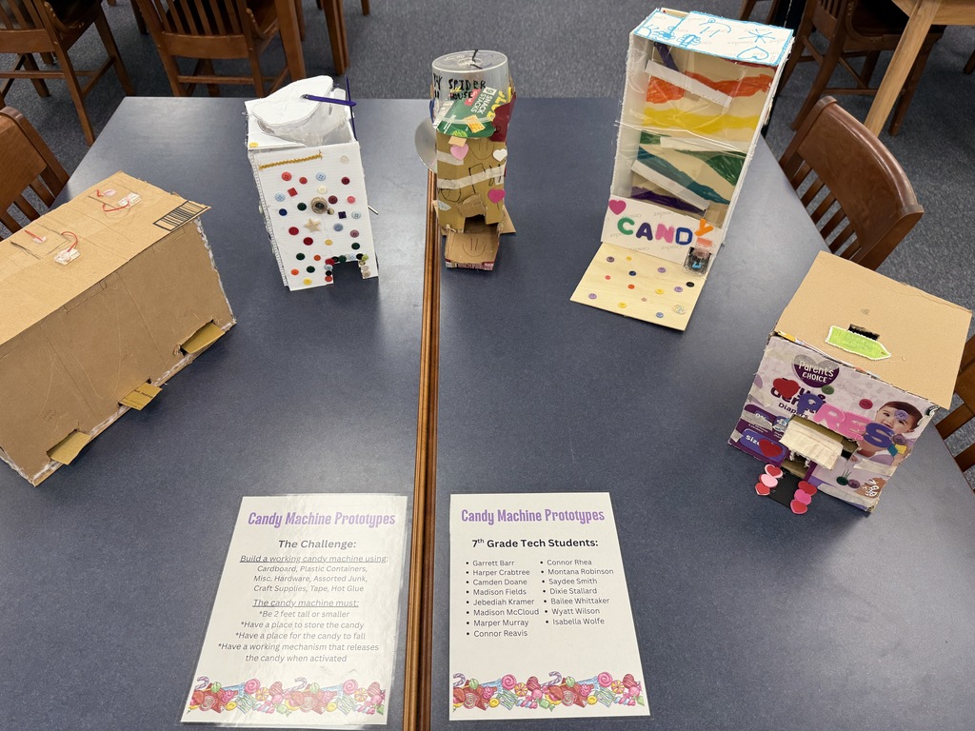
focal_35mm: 24
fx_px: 676
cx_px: 488
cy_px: 366
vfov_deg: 56.8
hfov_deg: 71.6
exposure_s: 1/120
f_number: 1.78
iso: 125
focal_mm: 6.76
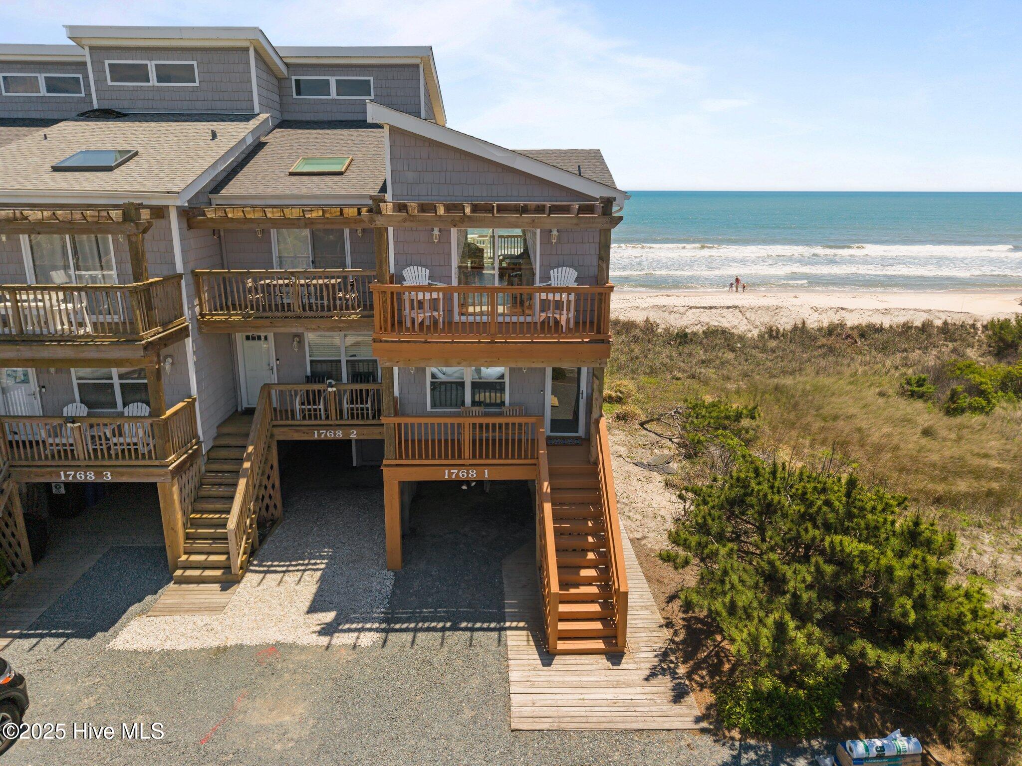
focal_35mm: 24
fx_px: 709
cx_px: 511
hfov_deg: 71.6
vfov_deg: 56.8
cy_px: 383
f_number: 1.8
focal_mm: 8.67
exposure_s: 1/4000
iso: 220
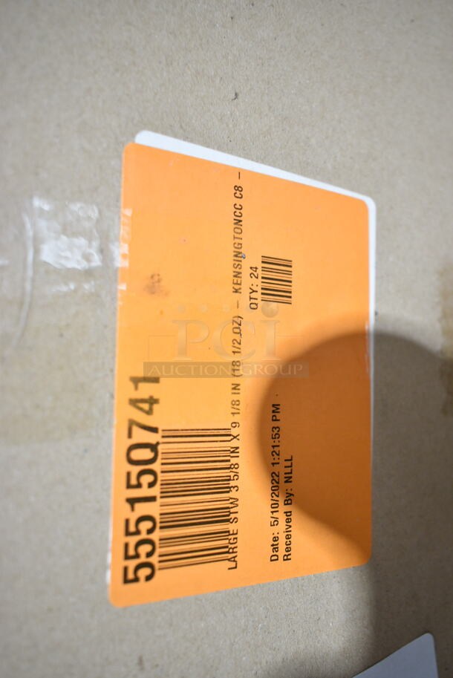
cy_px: 339
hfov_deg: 38.4
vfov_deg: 55.1
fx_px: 650
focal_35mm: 34
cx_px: 226
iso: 720
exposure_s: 1/40
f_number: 3.8
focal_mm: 23
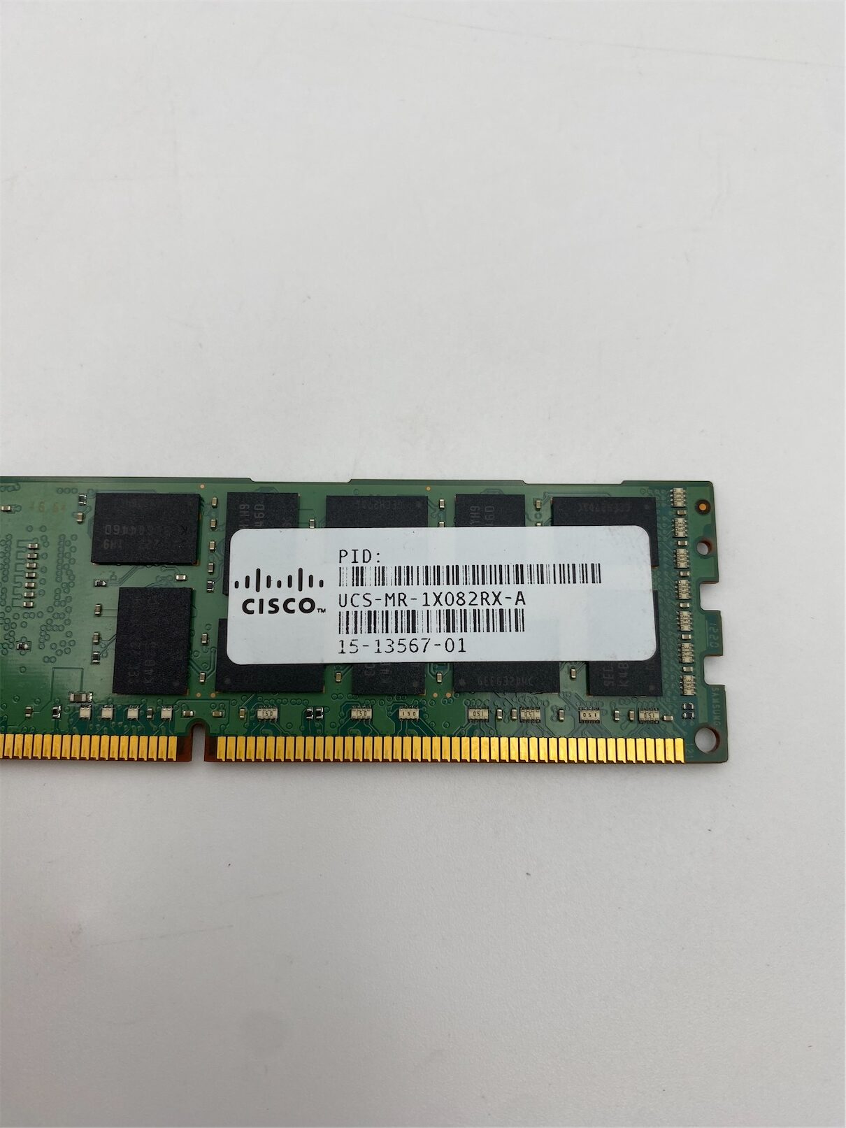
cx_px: 423
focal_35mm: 25
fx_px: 815
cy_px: 564
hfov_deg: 54.9
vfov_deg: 69.4
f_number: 1.8
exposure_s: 1/255
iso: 32
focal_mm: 4.25
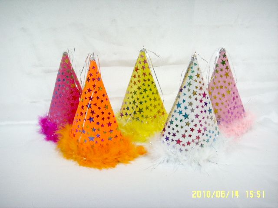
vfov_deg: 36.8
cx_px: 139
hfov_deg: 47.9
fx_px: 313
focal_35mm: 39
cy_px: 104
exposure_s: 1/45
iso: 145
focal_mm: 6.6
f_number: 3.5
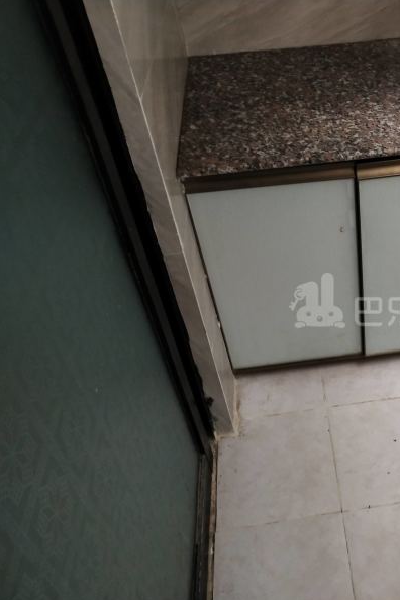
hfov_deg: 30.3
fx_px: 700
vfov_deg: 46.4
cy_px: 301
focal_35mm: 42
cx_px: 370
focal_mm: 3.95
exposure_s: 1/50
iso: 161
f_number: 1.8
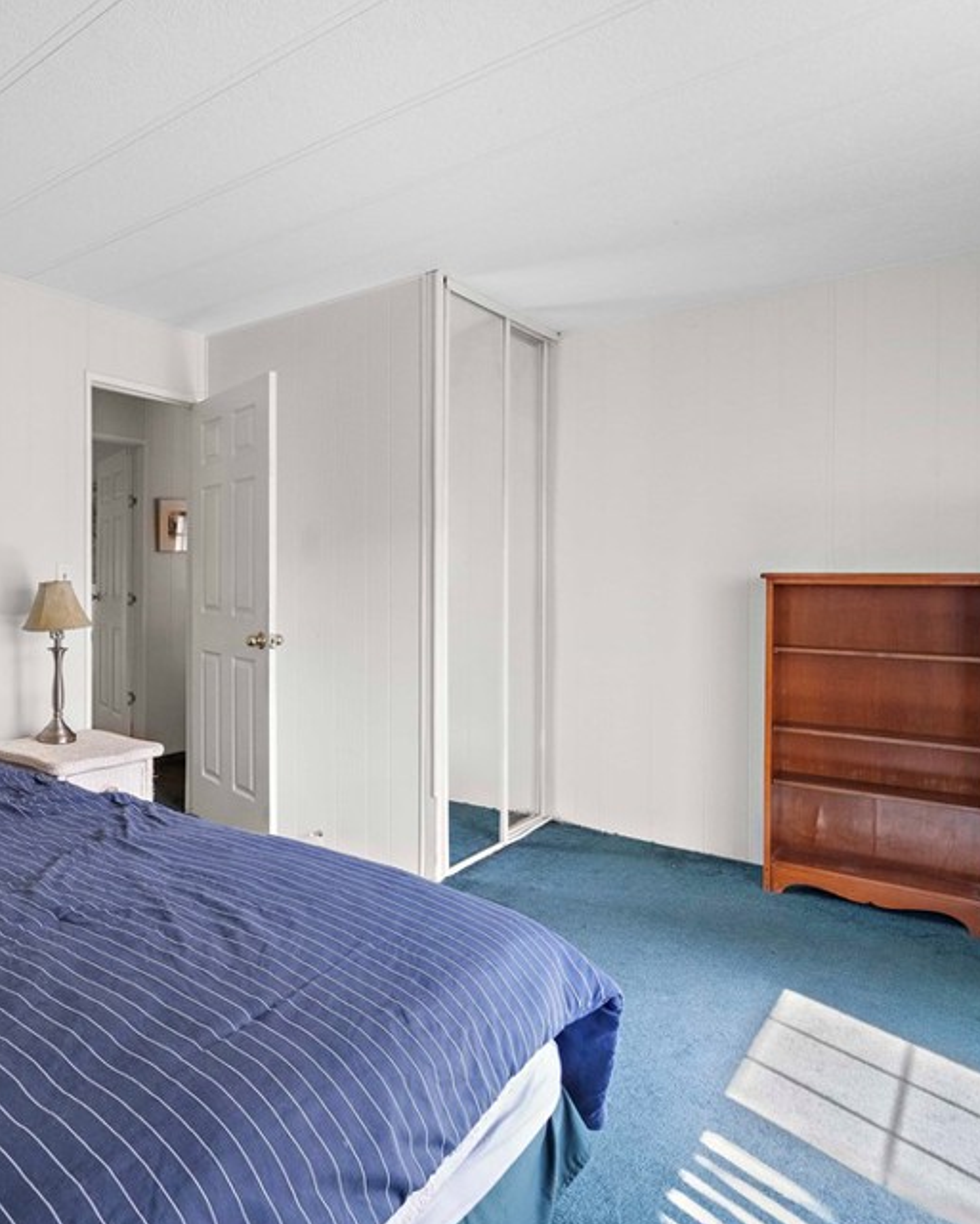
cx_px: 105
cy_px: 602
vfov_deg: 77.6
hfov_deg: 56.8
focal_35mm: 21
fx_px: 761
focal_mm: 14
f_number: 9
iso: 6400
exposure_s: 1/100
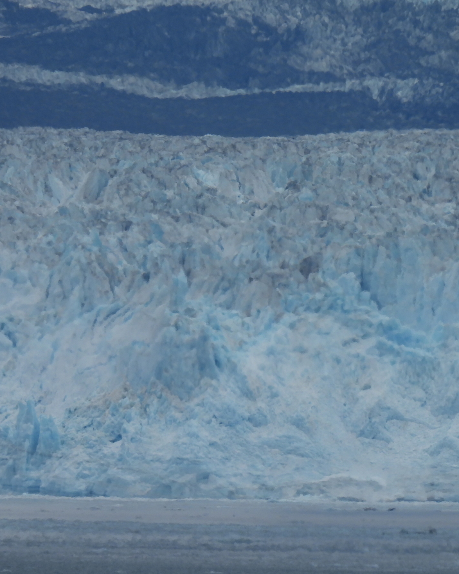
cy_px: 296
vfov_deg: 1.2
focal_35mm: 1679
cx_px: 248
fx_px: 28520
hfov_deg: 0.9
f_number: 6.3
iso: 110
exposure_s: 1/500
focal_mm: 214
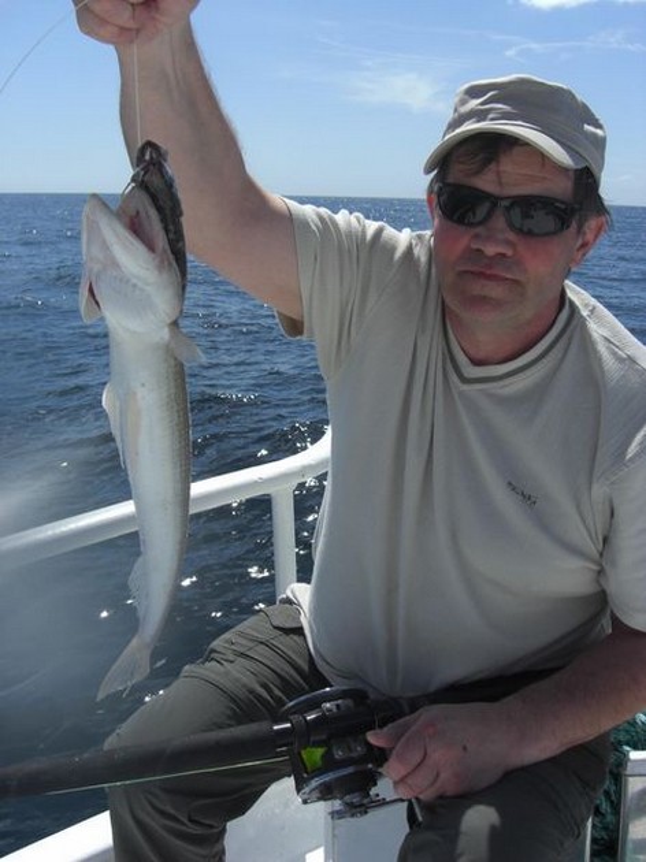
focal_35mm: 38
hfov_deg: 37.7
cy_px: 431
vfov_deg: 49.0
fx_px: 946
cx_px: 323
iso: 80
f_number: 8
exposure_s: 1/320
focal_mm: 7.9
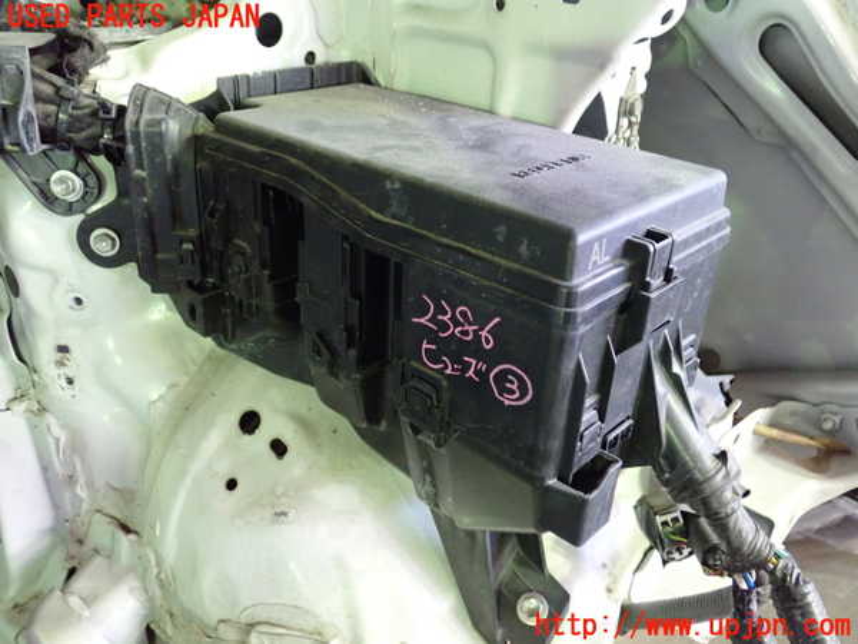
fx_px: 744
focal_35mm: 30
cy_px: 322
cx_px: 429
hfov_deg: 60.0
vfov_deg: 46.8
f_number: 2.3
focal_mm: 5.5
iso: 1000
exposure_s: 1/30
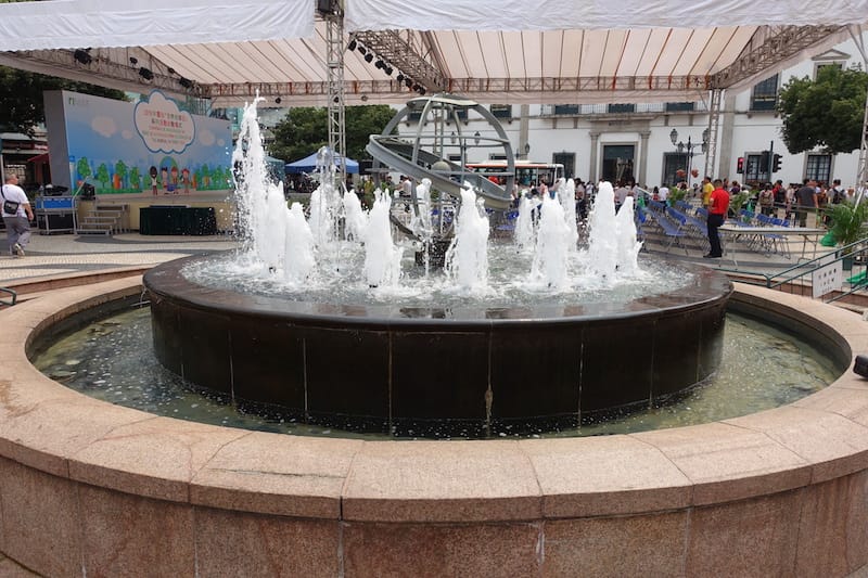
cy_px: 289
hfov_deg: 73.8
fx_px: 579
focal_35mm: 24
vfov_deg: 53.1
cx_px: 434
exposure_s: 1/400
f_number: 5.6
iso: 125
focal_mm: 8.8
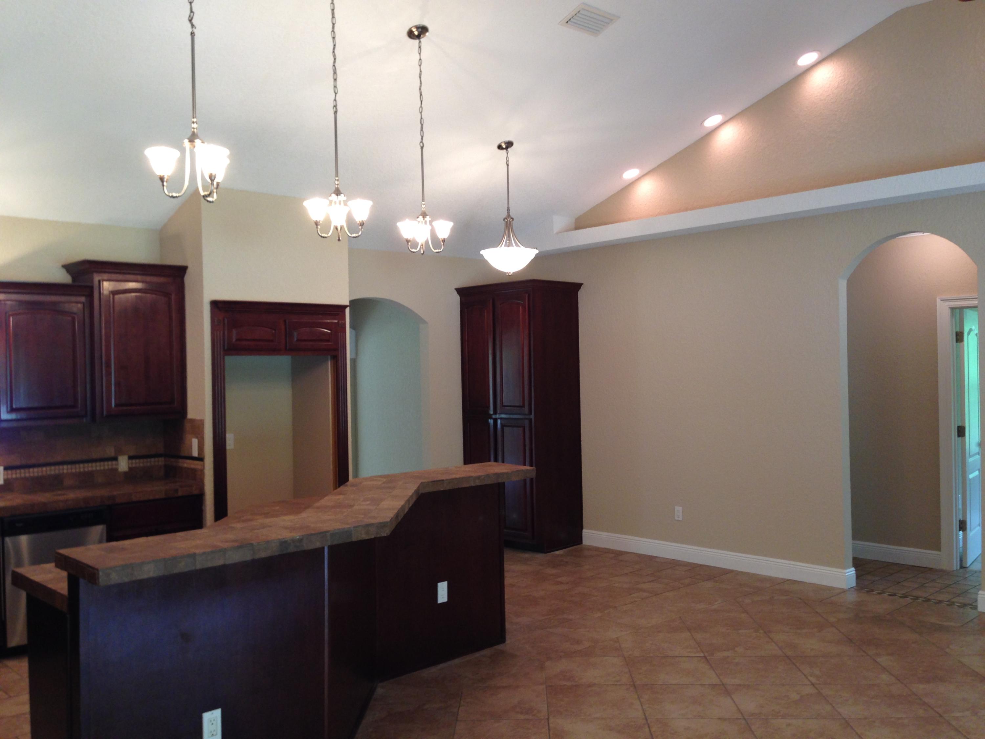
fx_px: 939
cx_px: 492
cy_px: 370
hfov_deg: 55.4
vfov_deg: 42.9
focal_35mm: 33
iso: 80
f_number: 2.4
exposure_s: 1/20
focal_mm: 4.12
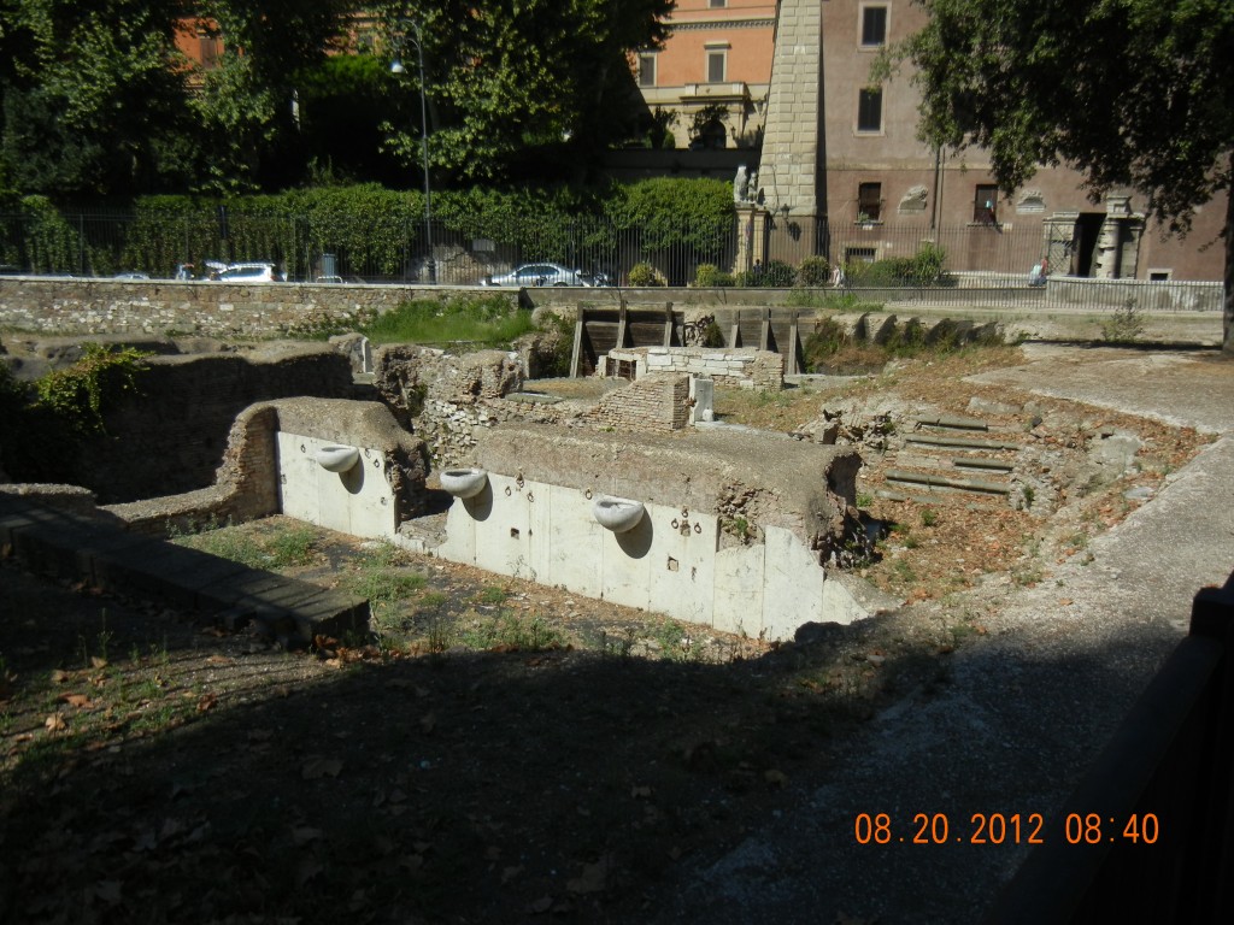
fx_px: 1069
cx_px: 617
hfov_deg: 60.0
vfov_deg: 46.8
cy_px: 462
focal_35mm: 30
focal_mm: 5.4
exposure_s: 1/561
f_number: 7
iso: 160
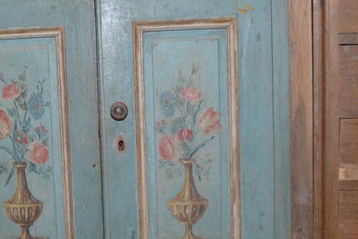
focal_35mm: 72
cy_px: 177
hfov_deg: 27.6
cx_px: 78
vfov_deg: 18.8
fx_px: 716
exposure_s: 1/30
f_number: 4
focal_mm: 24
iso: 800
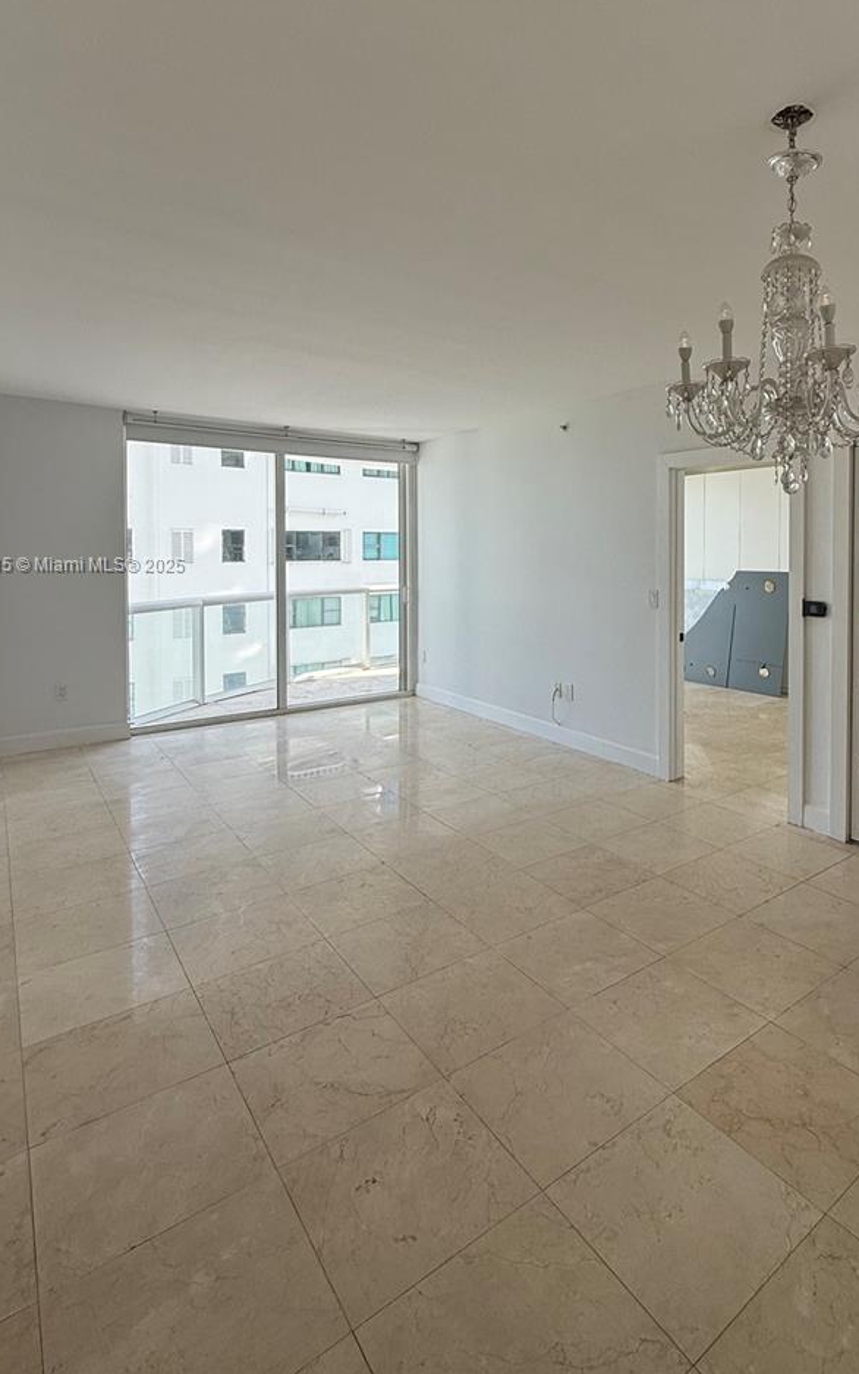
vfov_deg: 87.1
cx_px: 575
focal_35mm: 19
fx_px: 711
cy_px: 566
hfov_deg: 60.7
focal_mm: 2.22
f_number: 2.2
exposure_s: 1/149
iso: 64
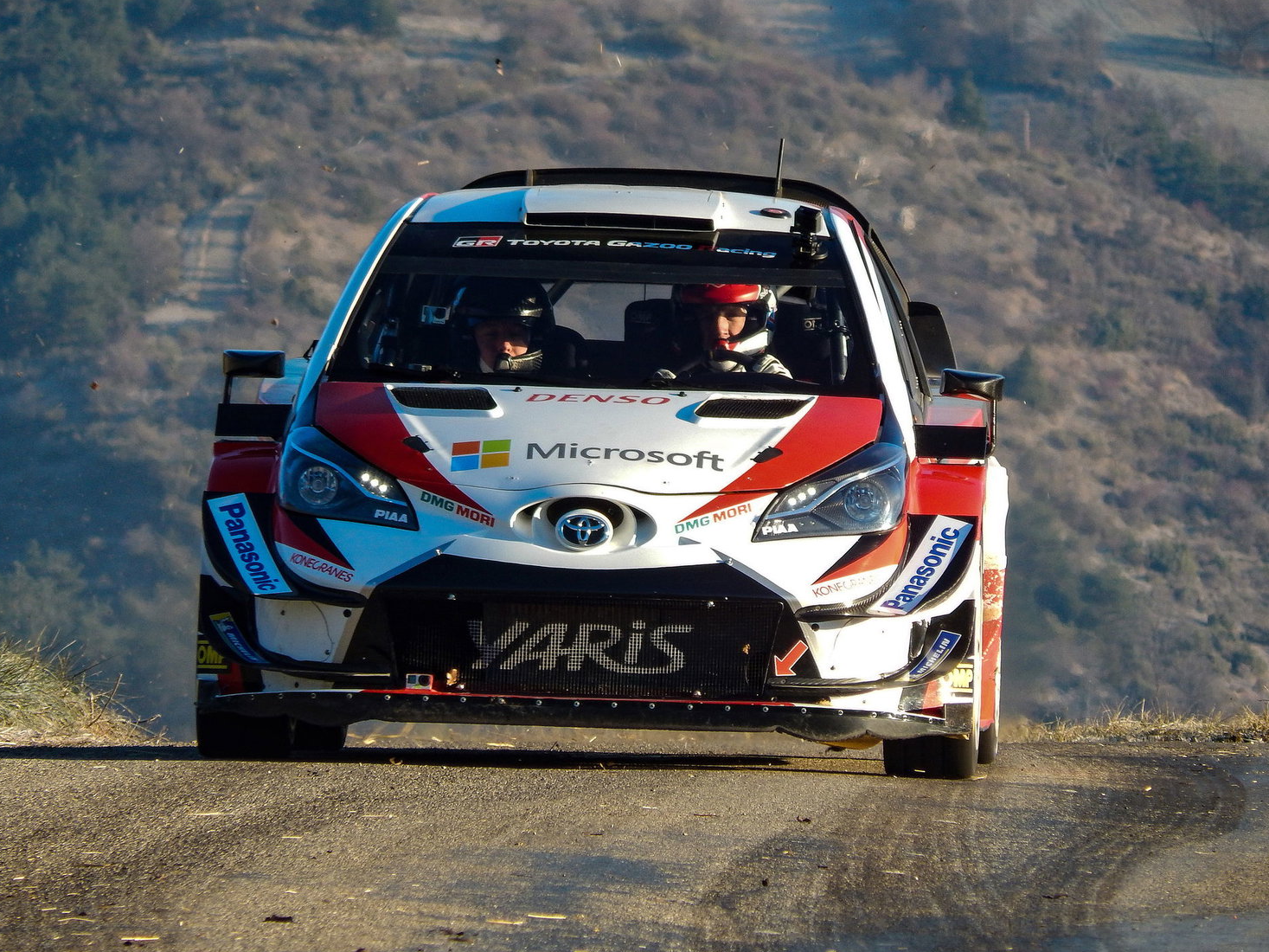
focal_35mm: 650
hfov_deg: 3.1
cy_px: 448
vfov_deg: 2.3
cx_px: 639
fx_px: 23827
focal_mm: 107.1
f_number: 5.8
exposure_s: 1/250
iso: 160
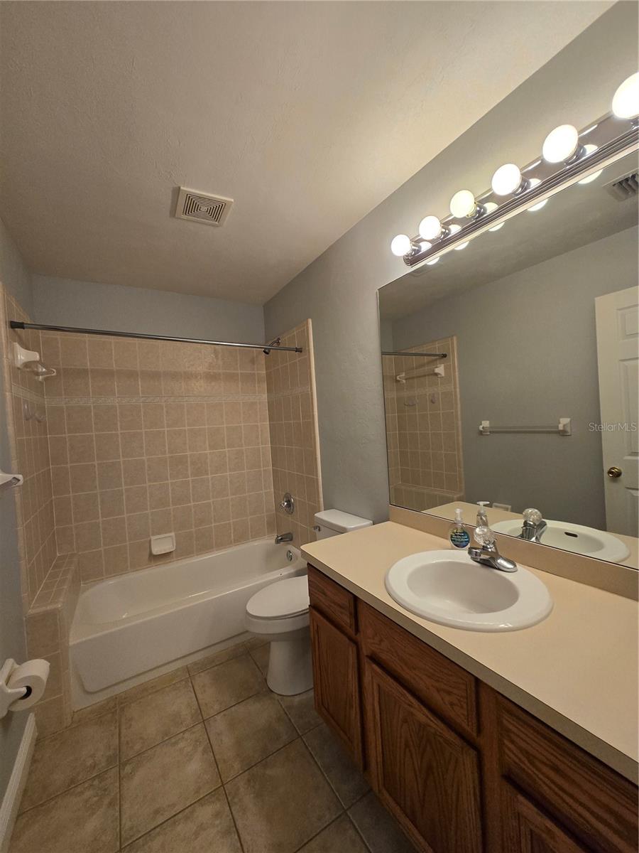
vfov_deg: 106.2
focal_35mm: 13
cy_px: 426
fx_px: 320
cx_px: 320
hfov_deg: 89.9
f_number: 2.2
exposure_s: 1/60
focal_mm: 1.7
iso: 64
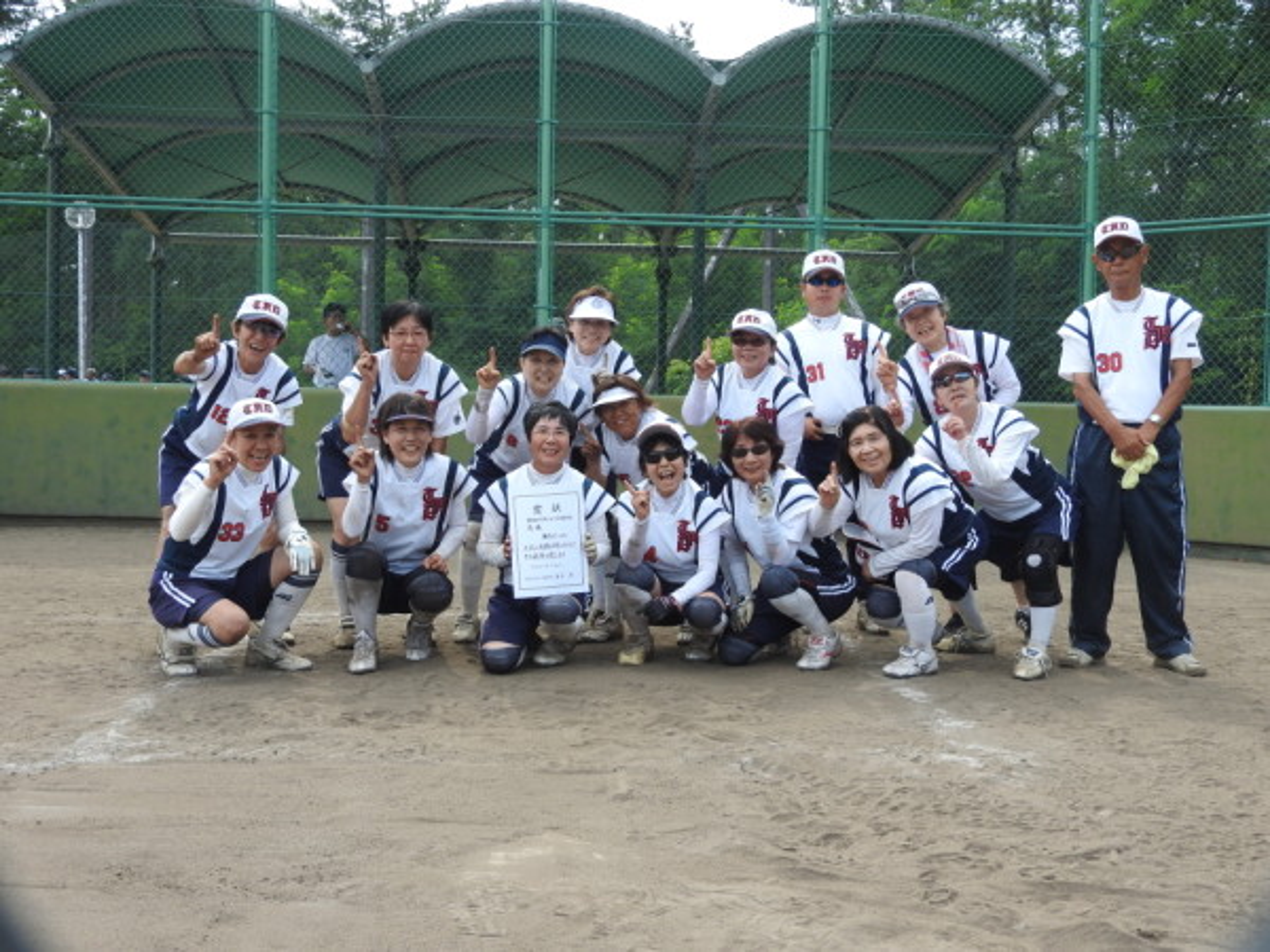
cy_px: 476
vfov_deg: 32.2
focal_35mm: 45
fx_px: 1651
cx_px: 635
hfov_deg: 42.1
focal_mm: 8.1
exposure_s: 1/400
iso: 100
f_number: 4
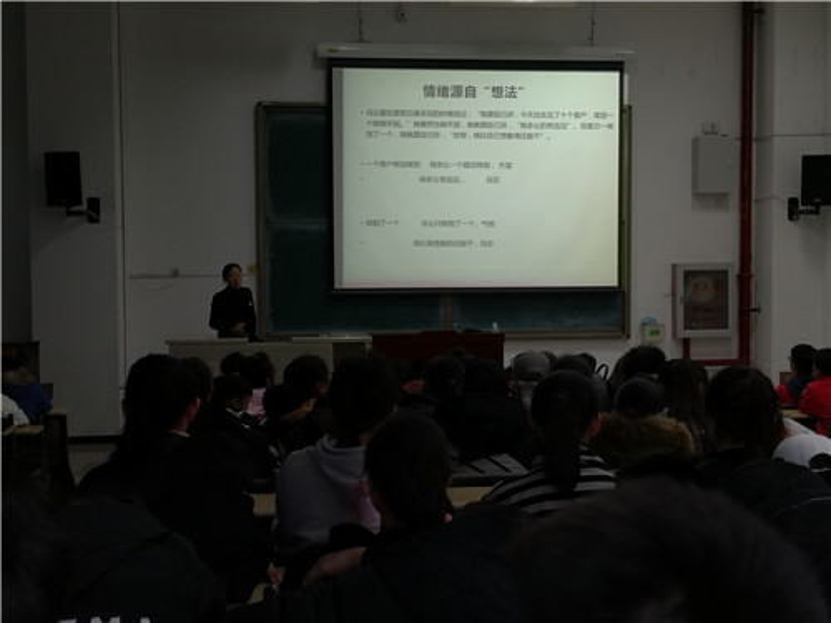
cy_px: 312
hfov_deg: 39.7
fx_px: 1152
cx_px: 416
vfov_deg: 30.3
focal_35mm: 48
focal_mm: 3.95
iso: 125
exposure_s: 1/50
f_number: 1.6
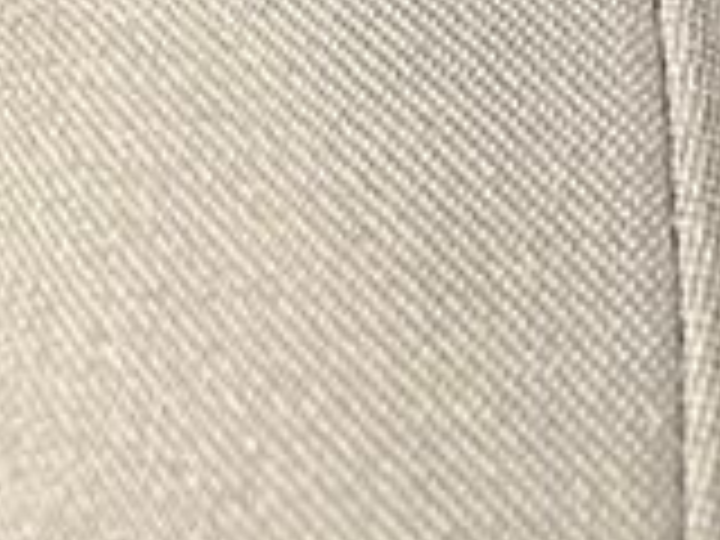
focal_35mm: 195
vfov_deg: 6.5
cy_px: -1408
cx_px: 2524
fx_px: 4056
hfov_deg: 7.9
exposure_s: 1/60
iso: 500
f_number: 1.5
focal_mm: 5.7
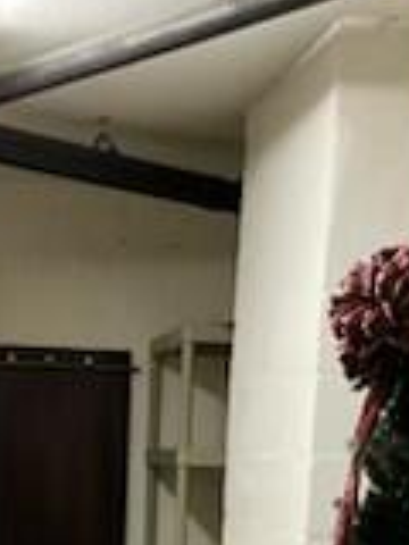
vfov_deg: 17.9
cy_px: 661
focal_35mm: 104
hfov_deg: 14.1
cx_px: 17
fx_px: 1638
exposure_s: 1/60
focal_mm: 5.1
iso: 250
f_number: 1.6
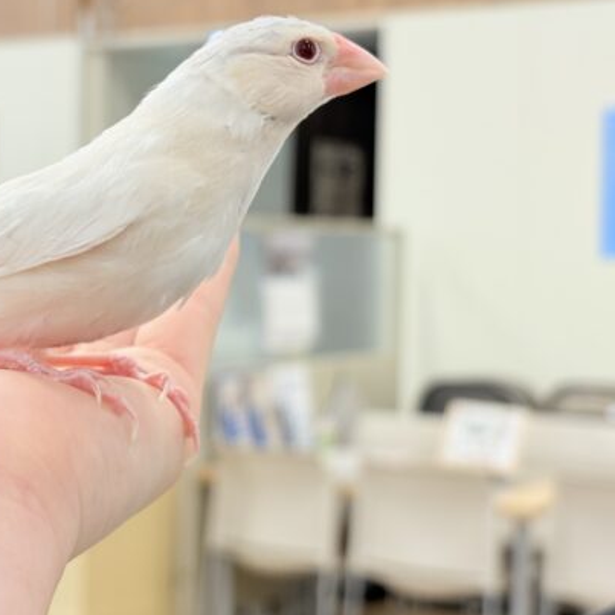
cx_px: 249
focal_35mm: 73
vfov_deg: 23.7
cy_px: 275
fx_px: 1467
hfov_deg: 23.6
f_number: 1.6
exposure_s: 1/50
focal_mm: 5.96
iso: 32
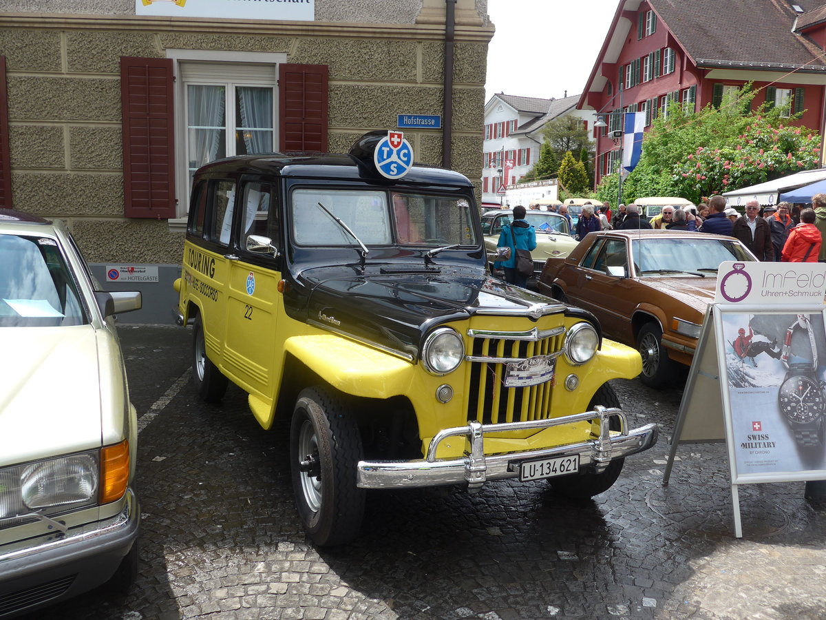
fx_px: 692
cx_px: 413
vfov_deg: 48.2
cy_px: 310
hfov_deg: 61.7
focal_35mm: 29
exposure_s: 1/800
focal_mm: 6
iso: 80
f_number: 2.8
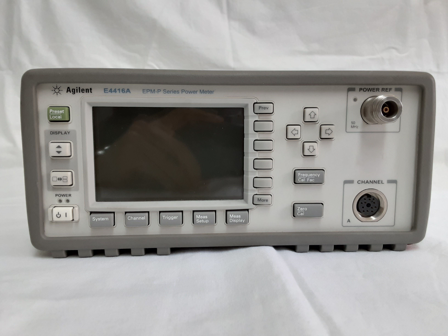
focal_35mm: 27
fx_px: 349
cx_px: 224
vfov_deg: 51.4
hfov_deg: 65.3
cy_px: 168
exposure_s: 1/50
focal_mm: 2.91
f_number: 1.9
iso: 80
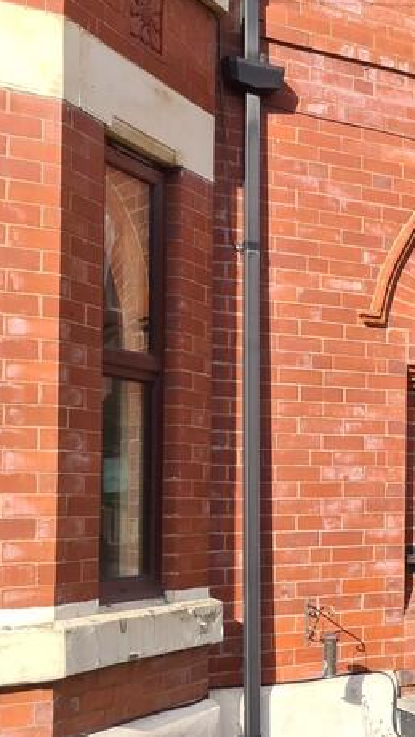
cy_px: 428
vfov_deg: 33.3
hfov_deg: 15.6
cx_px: 809
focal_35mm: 63
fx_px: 1232
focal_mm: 5.4
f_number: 1.8
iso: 50
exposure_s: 1/2070
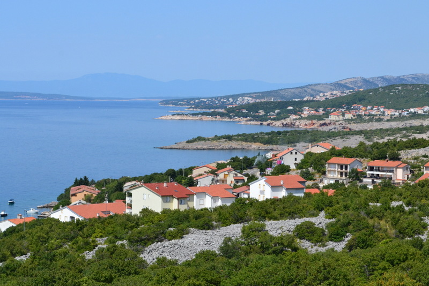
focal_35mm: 82
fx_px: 983
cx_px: 214
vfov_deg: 16.6
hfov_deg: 24.6
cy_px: 143
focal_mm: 55
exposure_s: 1/500
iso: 400
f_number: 11
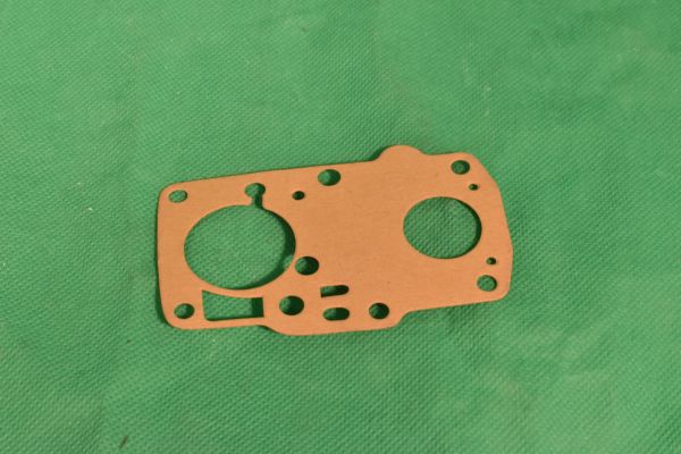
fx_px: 1277
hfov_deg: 29.9
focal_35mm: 68
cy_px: 227
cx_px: 340
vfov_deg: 20.2
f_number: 14
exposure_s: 1/80
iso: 1000
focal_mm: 45
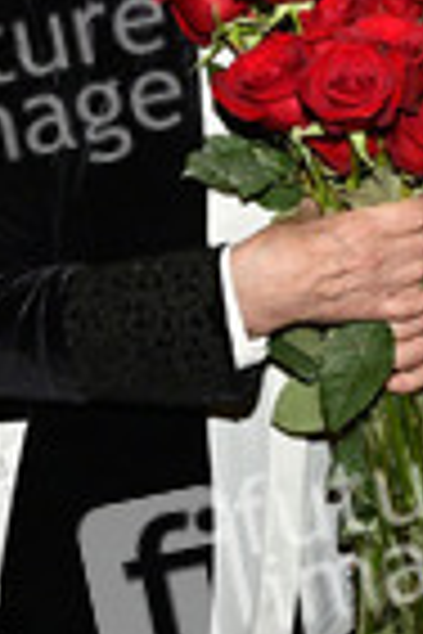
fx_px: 1198
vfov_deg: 26.5
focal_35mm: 68
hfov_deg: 19.3
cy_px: -121
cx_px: 441
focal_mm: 24
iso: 1600
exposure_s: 1/200
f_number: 5
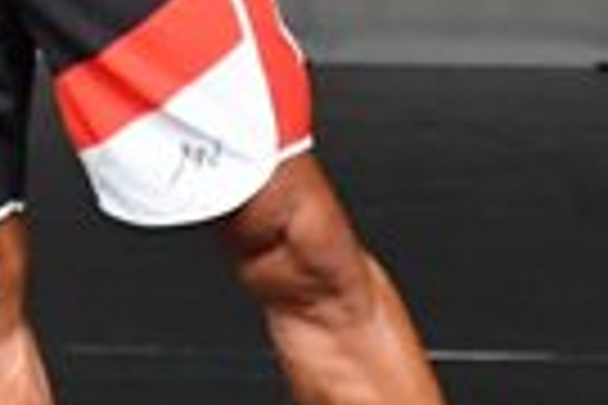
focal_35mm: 1802
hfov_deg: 1.1
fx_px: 30431
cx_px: -628
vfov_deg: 0.8
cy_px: -266
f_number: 5.6
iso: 4000
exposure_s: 1/400
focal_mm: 210
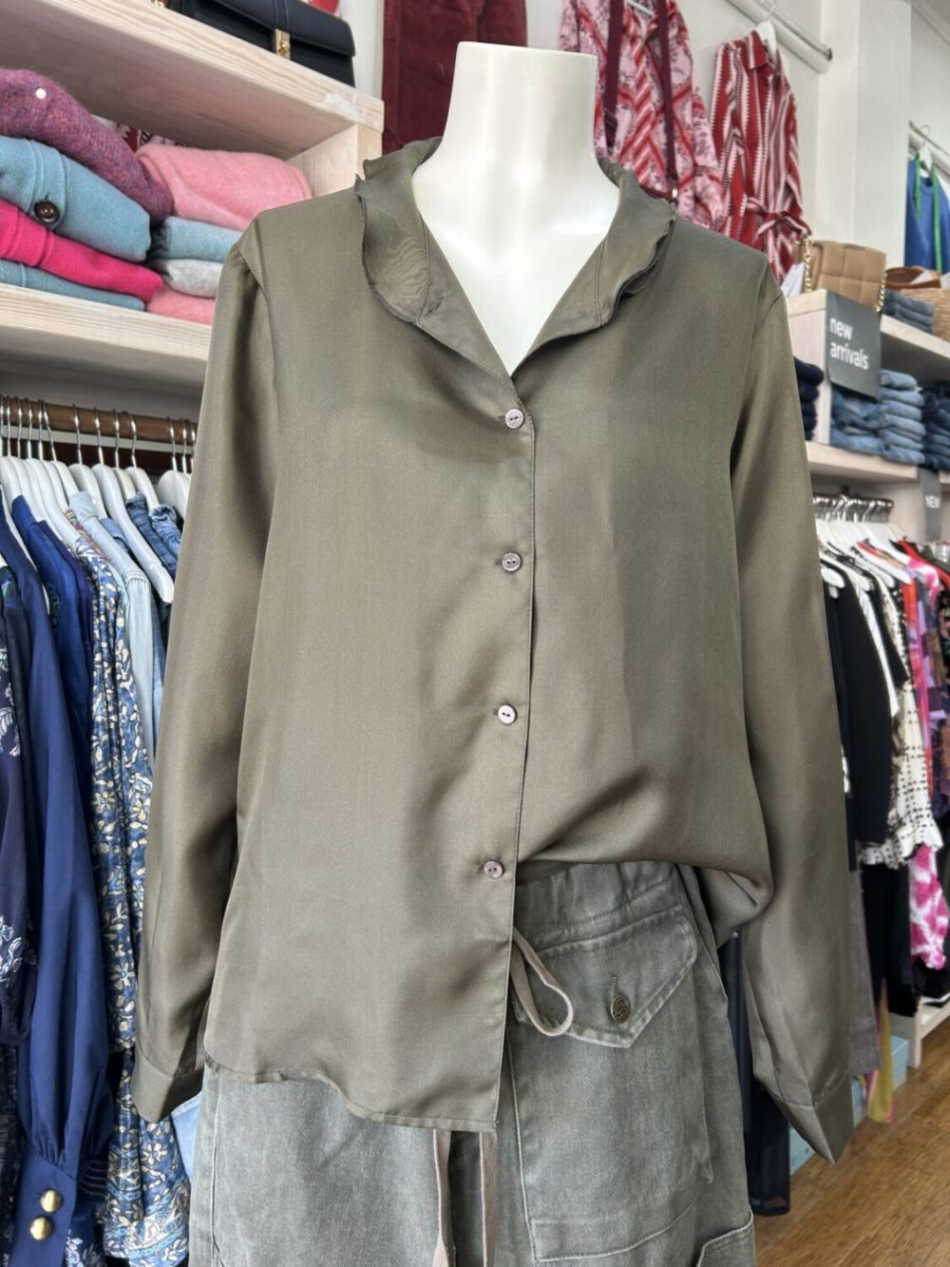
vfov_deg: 67.3
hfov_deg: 53.1
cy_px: 634
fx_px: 951
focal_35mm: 26
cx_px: 475
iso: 80
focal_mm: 5.7
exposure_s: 1/50
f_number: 1.5
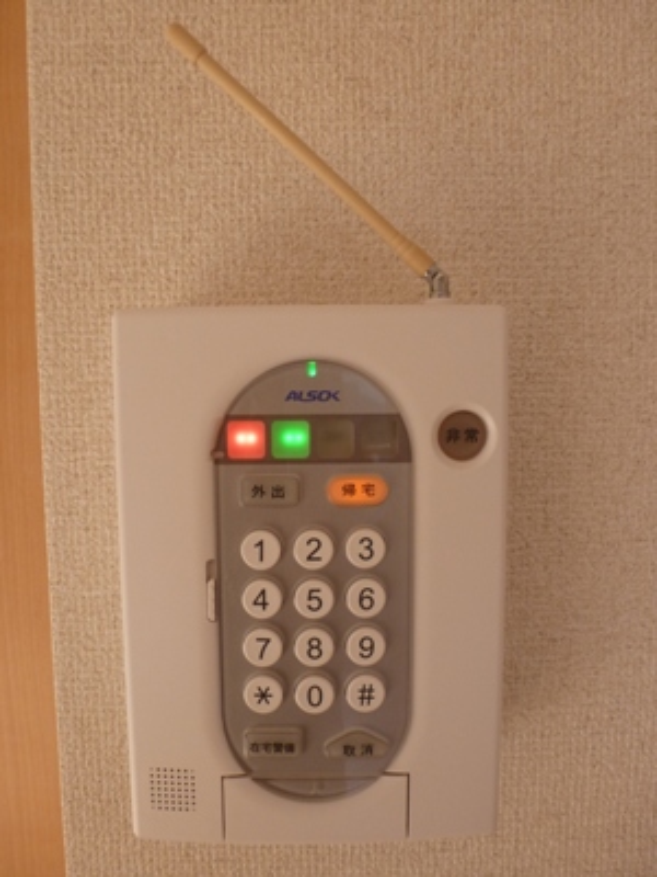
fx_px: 607
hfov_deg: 56.8
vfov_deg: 71.6
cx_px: 328
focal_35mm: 24
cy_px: 438
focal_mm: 4.3
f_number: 3.3
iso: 160
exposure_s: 1/60
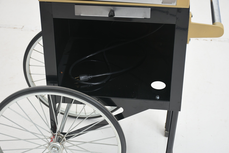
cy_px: 76
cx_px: 114
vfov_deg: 18.2
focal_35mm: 75
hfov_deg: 27.0
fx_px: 477
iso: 160
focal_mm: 50
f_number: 7.1
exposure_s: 1/100
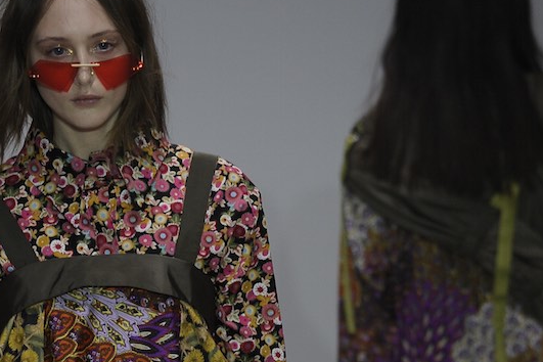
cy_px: 655
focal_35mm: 566
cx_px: 94
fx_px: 8536
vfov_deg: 2.4
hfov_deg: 3.6
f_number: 5
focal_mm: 200
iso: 1000
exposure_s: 1/500
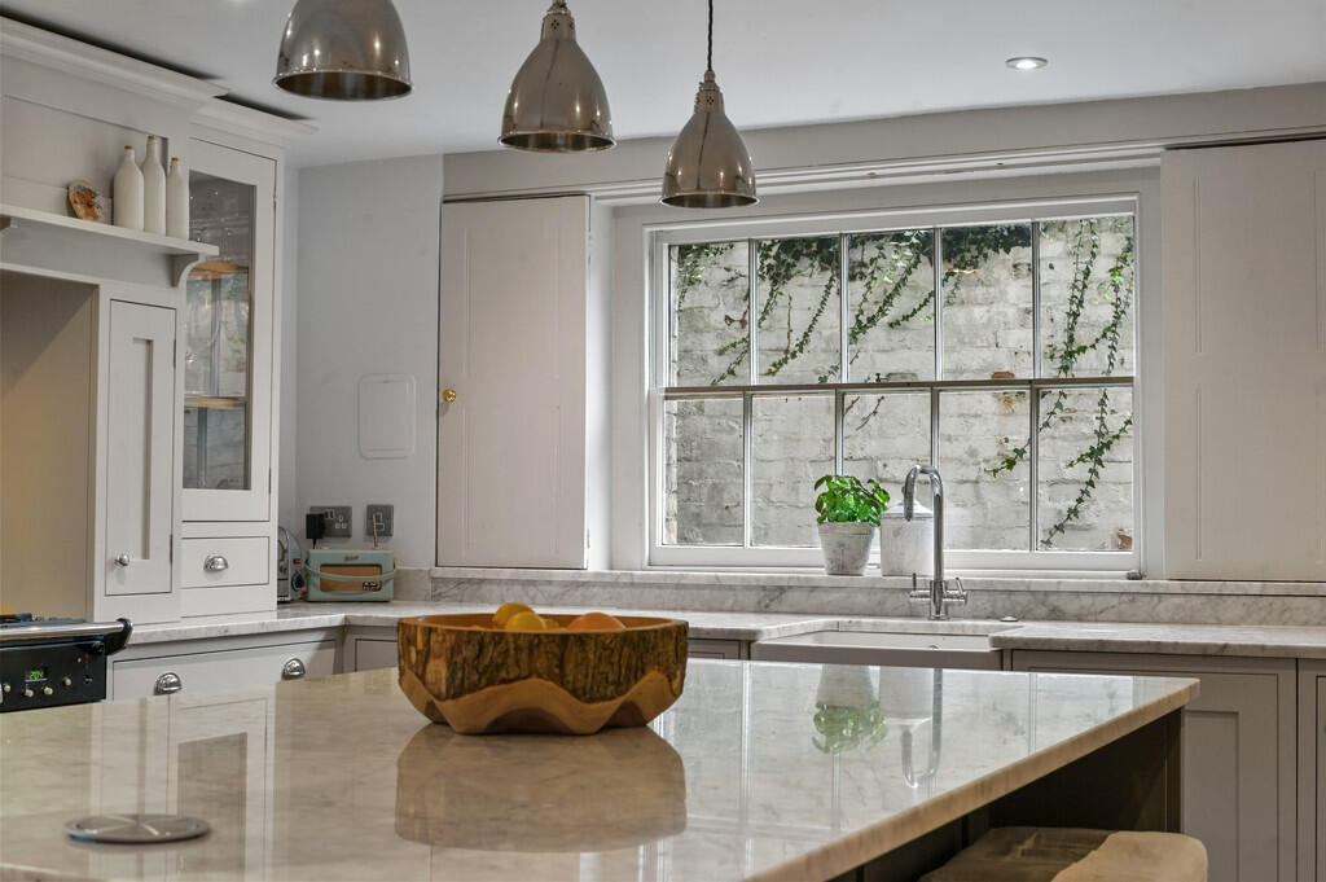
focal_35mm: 50
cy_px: 441
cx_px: 663
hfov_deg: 39.6
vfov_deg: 26.9
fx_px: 1840
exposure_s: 1/1.25
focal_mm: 50
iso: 400
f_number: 10
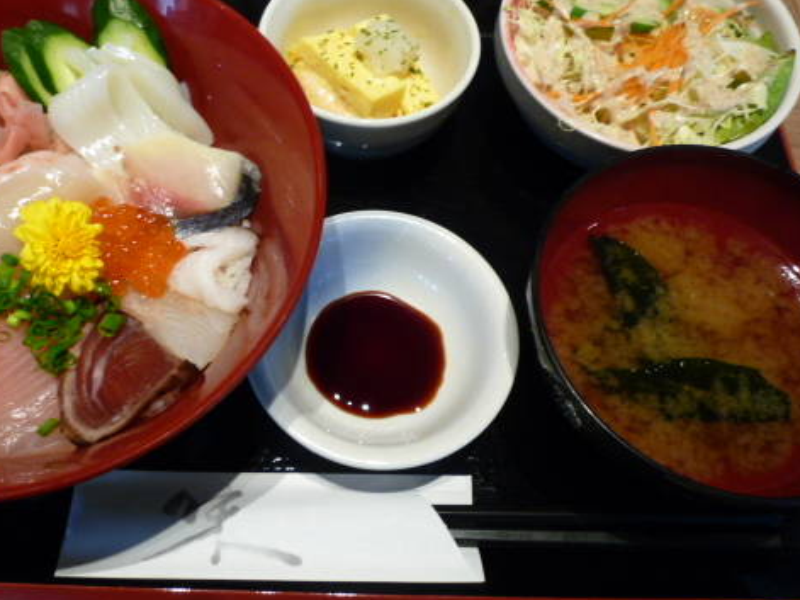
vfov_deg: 41.7
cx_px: 302
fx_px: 786
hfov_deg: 53.4
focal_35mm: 34
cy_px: 255
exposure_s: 1/30
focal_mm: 4.4
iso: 160
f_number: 2.8
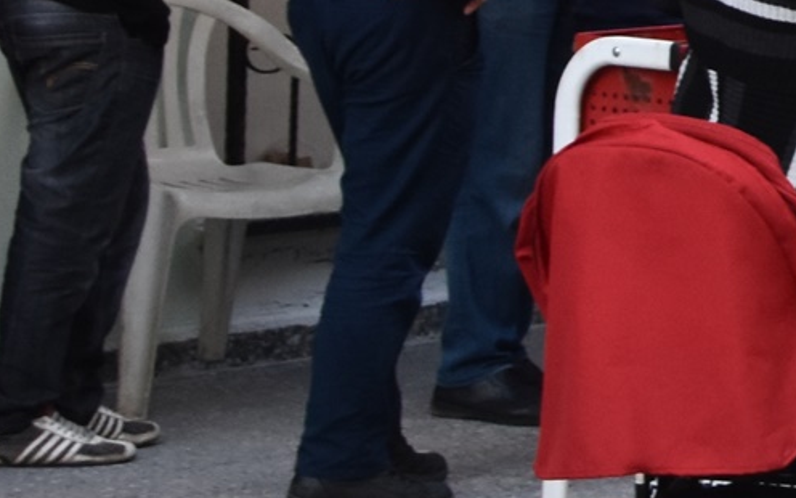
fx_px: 5684
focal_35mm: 262
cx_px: 1911
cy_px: -216
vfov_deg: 5.0
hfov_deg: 7.5
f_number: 4.5
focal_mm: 34
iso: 800
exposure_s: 1/60
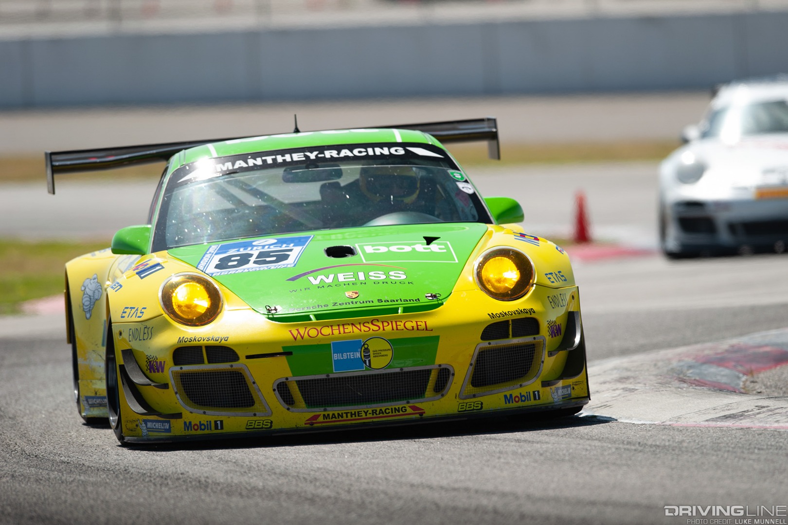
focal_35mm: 400
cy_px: 262
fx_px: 8755
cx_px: 394
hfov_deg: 5.2
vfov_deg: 3.4
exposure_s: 1/640
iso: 100
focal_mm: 400
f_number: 3.2
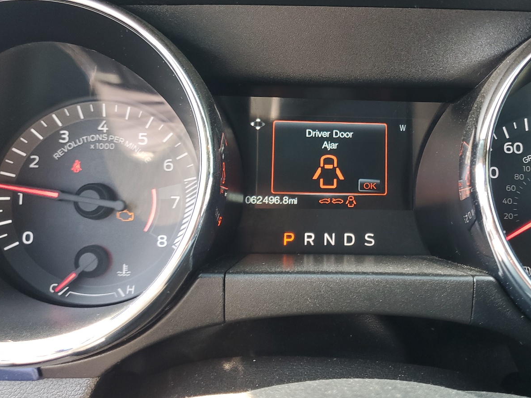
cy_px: 158
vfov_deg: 40.5
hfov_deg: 52.3
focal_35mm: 35
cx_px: 318
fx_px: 537
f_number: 1.5
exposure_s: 1/60.2
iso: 65
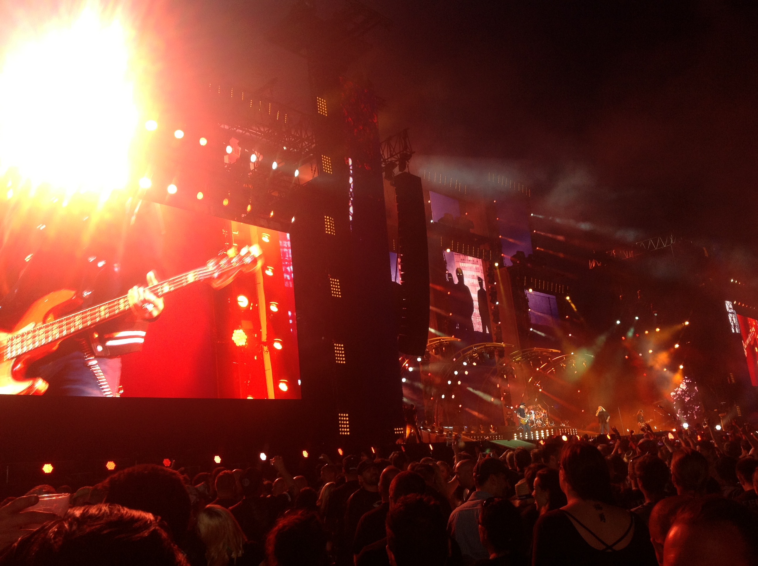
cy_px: 283
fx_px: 765
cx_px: 379
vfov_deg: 40.6
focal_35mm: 35
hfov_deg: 52.7
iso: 64
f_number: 2.4
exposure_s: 1/60
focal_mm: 4.28
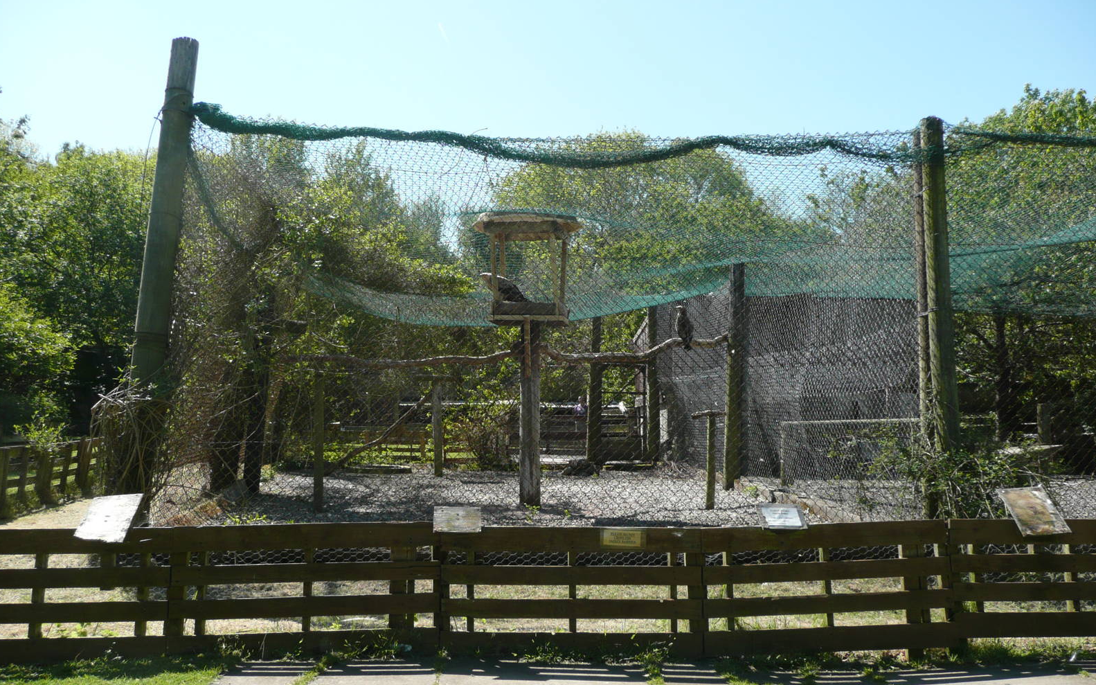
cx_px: 546
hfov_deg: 62.9
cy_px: 353
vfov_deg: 41.8
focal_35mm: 30
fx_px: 896
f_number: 3.3
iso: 100
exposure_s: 1/500
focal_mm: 4.6
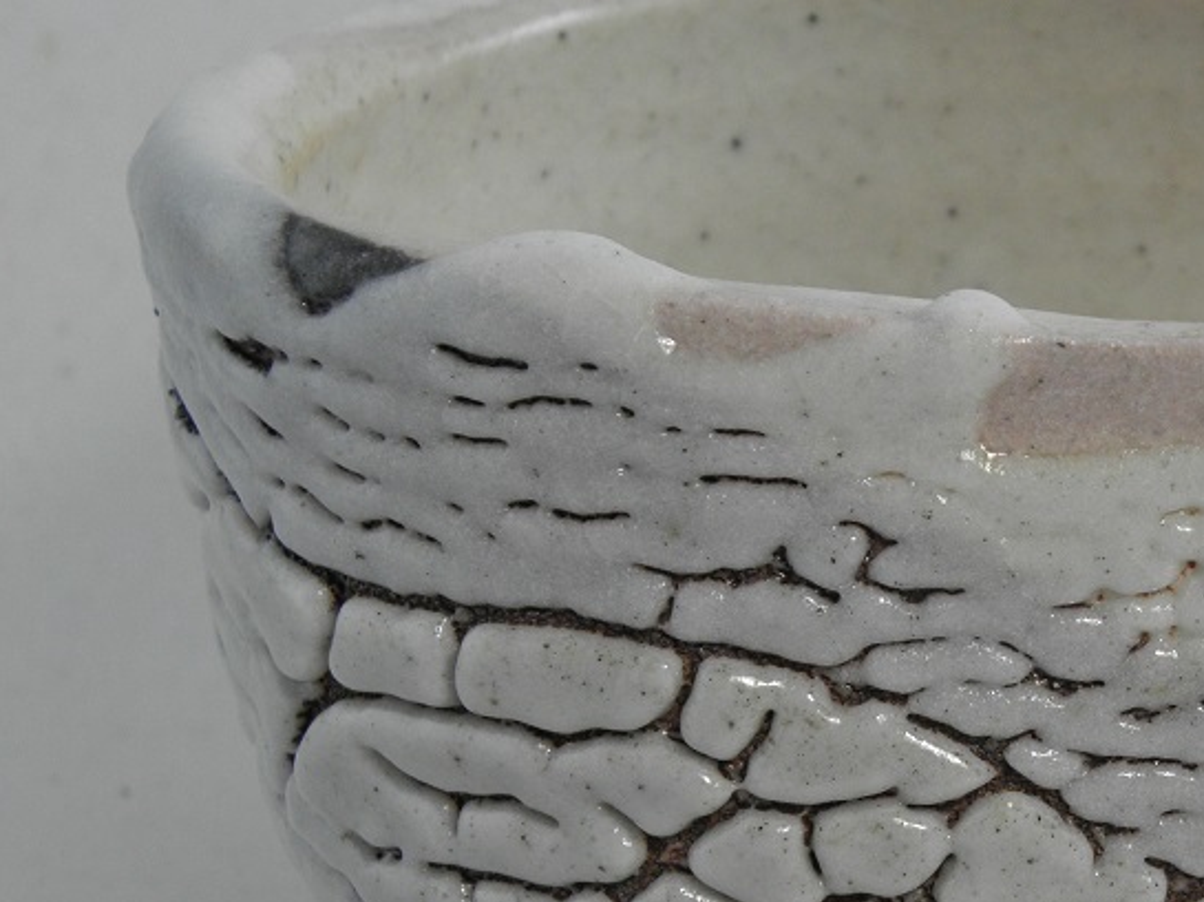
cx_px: 1045
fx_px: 3511
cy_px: 615
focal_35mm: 101
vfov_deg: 14.6
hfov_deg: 19.2
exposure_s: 1/40
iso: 125
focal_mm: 9.93
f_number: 3.6
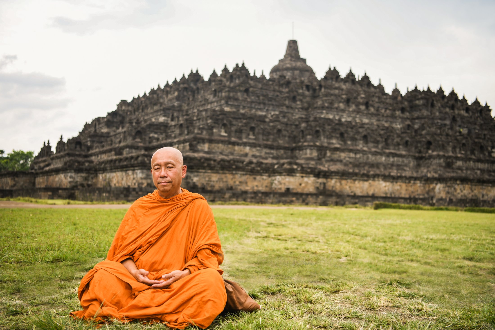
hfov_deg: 50.7
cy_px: 165
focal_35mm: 38
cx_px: 248
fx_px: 522
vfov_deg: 35.0
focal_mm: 38
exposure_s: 1/1000
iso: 250
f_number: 2.8
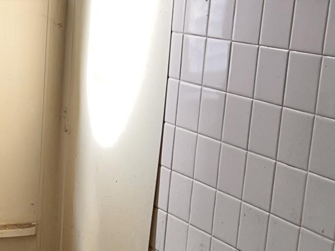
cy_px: 297
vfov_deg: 14.2
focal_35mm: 101
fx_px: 977
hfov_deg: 18.0
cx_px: -112
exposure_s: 1/33
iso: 40
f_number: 1.5
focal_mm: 5.7
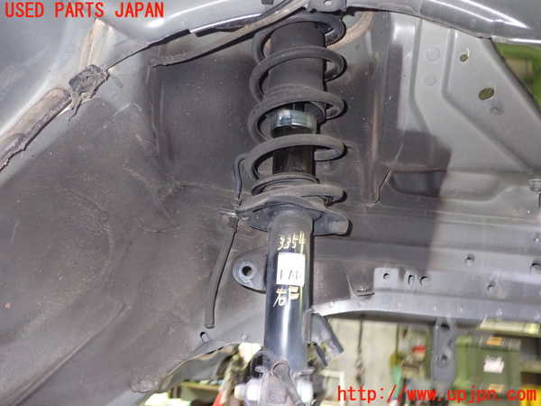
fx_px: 469
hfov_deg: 60.0
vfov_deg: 46.8
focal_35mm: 30
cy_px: 203
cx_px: 270
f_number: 6.3
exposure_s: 1/2
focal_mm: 5.4
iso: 800
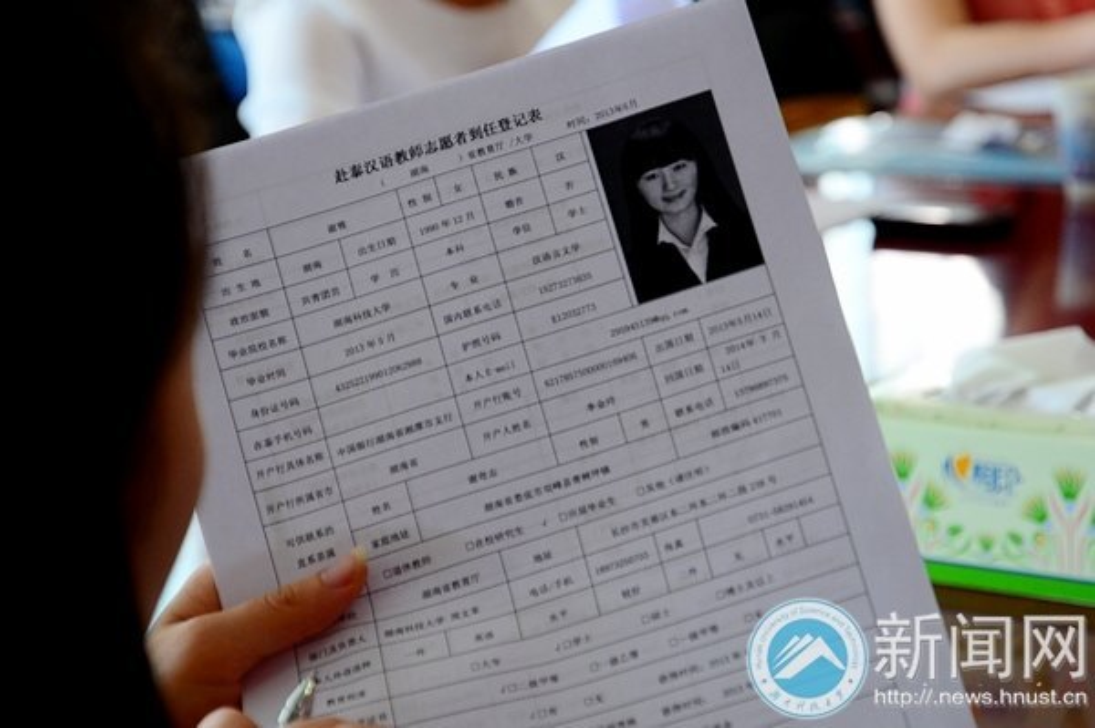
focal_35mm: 102
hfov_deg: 20.0
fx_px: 3100
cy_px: 364
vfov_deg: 13.4
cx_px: 548
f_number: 5.6
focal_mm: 68
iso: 800
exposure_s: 1/60
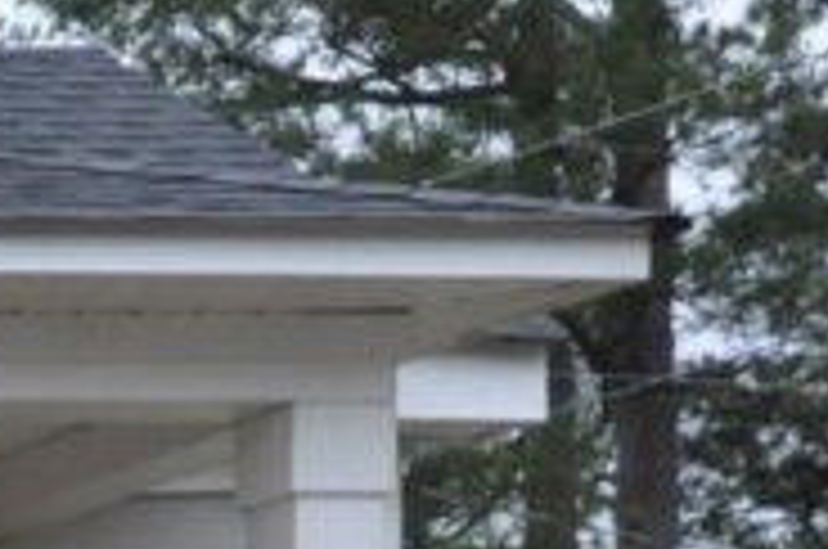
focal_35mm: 137
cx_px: -1400
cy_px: 1276
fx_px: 3145
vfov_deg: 9.1
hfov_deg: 11.3
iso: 1250
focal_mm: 14
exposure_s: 1/320
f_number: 9
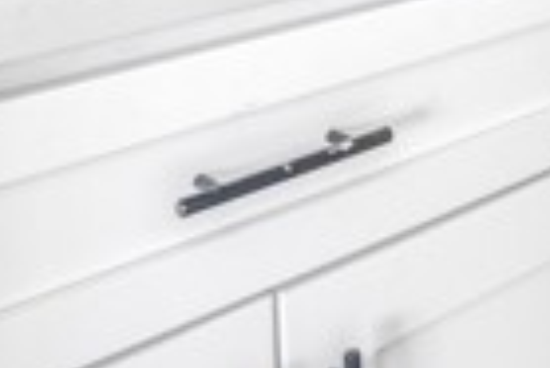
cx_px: 732
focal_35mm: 69
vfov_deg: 16.3
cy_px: -319
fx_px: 1055
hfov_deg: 25.0
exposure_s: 1/25
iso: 1000
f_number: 4
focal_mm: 10
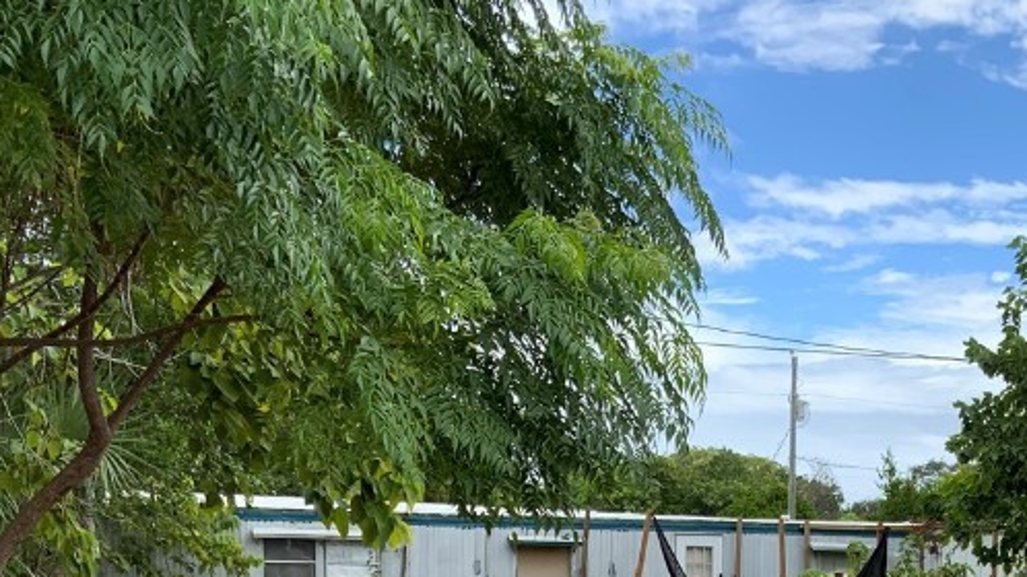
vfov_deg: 17.3
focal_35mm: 65
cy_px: 767
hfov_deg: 31.7
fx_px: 1770
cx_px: 794
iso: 16
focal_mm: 3
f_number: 1.8
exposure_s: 1/929
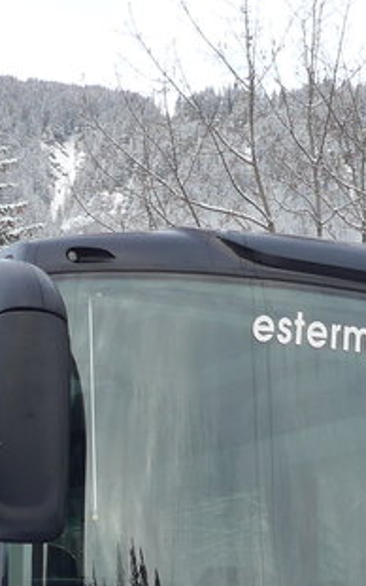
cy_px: 656
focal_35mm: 119
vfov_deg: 16.9
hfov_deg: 11.0
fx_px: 1897
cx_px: 251
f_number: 2.8
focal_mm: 6
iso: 80
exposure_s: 1/320
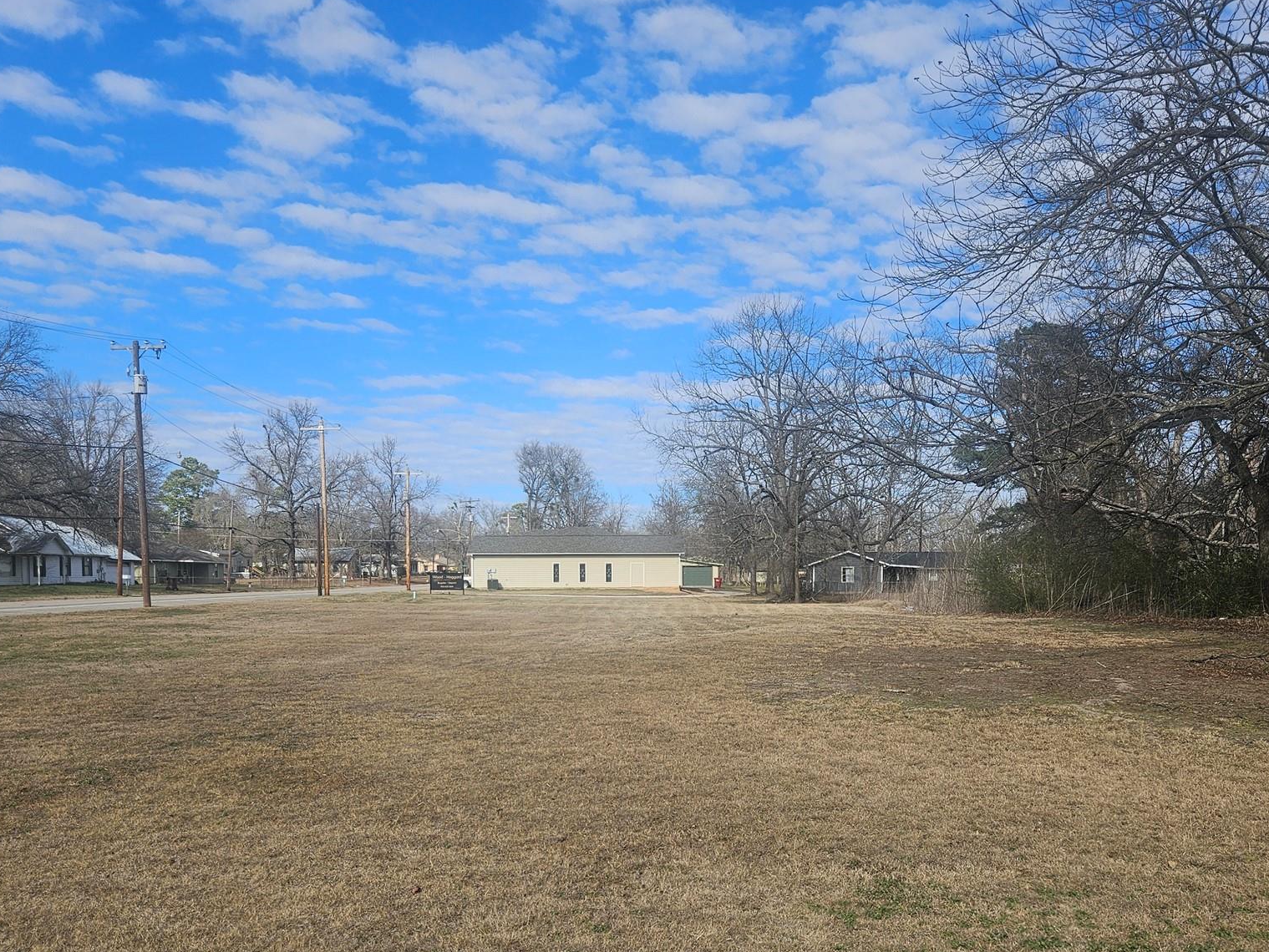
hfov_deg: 58.3
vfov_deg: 44.8
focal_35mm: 31
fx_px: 1137
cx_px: 672
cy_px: 634
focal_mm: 5.4
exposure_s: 1/1723
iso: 25
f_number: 1.8
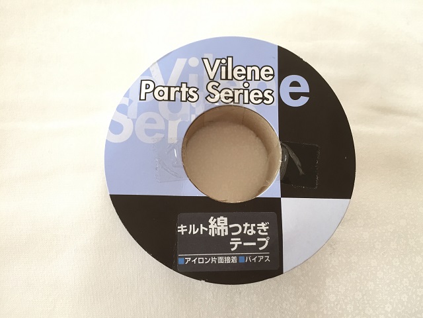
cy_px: 159
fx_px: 354
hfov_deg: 61.7
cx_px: 212
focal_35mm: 29
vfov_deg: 48.2
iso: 80
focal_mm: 4.15
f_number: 2.2
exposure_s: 1/30
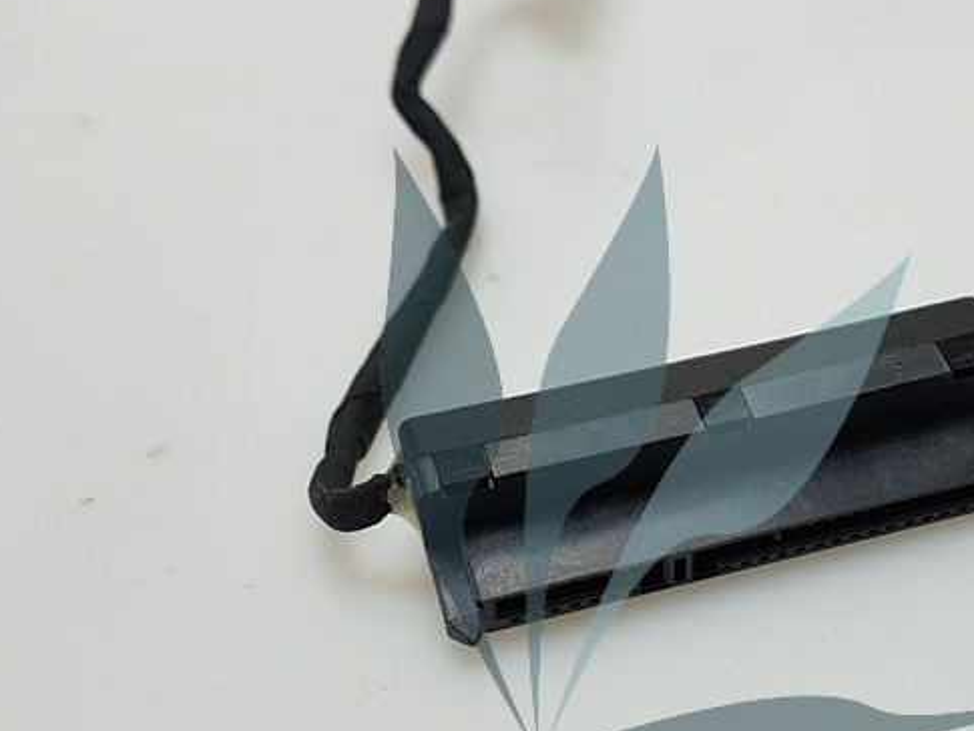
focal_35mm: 54
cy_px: 502
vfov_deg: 26.8
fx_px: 1520
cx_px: 741
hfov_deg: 34.7
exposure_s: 1/100
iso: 40
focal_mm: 4.2
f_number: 1.7
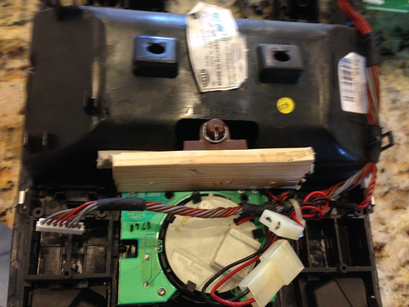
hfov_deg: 55.4
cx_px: 204
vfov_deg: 42.9
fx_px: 390
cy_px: 154
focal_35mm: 33
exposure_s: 1/20
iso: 200
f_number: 2.4
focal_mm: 4.12
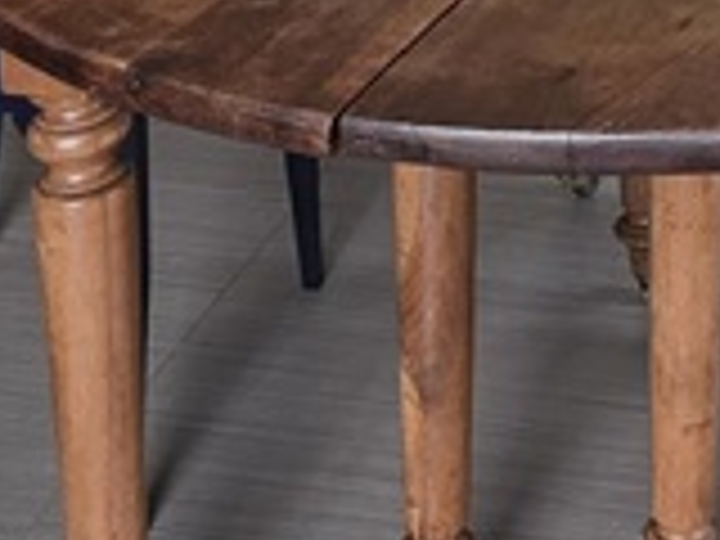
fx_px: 1726
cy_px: -738
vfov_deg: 13.4
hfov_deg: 22.5
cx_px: 752
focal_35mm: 83
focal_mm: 2.2
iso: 125
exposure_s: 1/120
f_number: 1.9
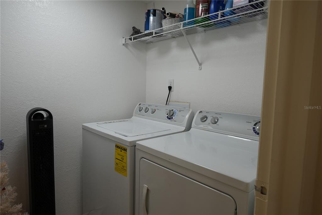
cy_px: 108
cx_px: 161
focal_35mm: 22
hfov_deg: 78.6
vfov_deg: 57.2
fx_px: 197
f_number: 4
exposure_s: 1/160
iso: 320
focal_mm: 15.1
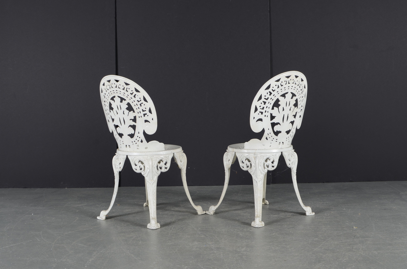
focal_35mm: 52
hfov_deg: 37.9
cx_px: 204
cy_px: 134
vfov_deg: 25.6
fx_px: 592
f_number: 6.3
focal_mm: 35
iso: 100
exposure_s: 1/125
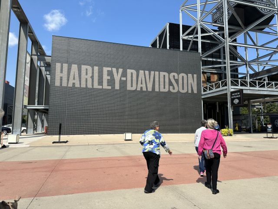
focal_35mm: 24
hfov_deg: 71.6
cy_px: 104
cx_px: 139
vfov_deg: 56.8
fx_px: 193
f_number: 1.78
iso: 80
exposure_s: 1/4545
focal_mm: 6.86
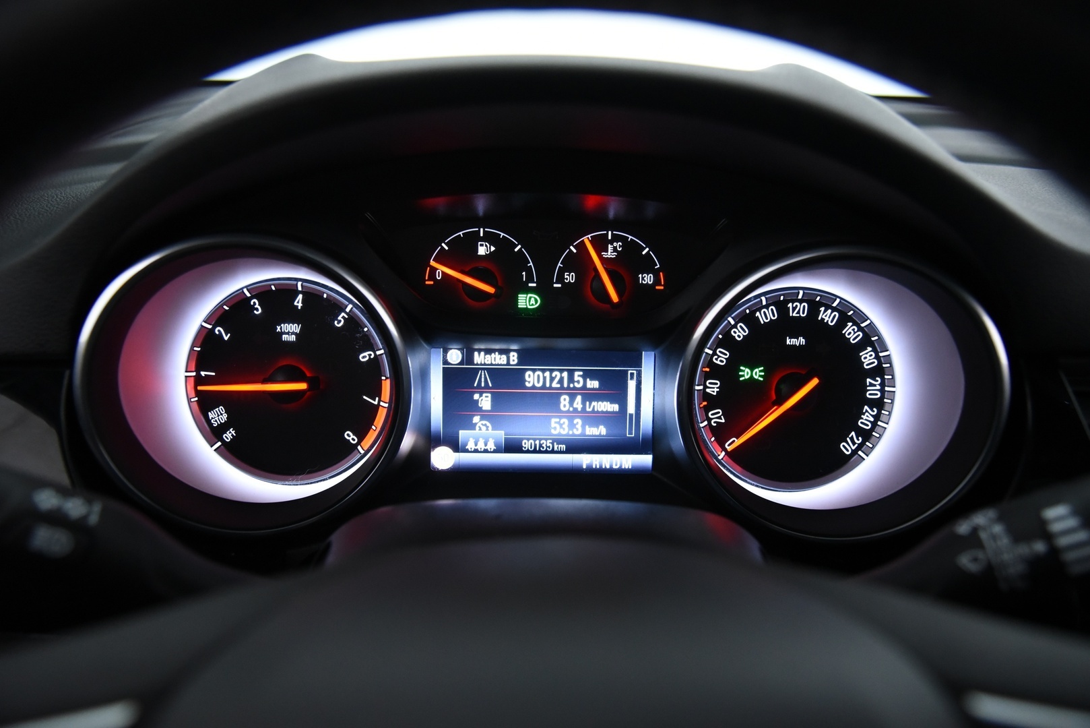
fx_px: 969
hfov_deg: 58.7
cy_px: 364
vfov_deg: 41.1
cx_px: 545
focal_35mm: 32
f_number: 4
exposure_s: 1/60
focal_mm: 32
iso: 4000
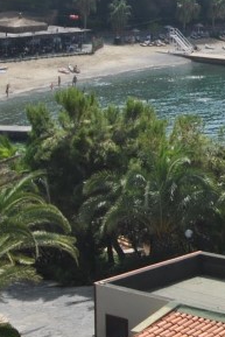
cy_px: 27
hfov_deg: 8.9
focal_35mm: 143
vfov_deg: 14.2
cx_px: 480
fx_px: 1339
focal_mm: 24
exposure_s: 1/250
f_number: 8
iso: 100
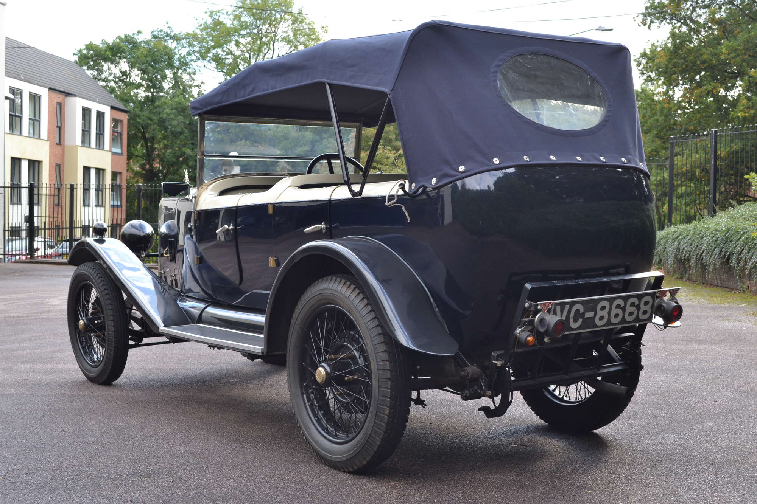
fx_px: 946
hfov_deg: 43.6
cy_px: 252
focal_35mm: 45
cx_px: 378
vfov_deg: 29.9
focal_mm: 30
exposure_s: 1/160
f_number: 6.3
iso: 400
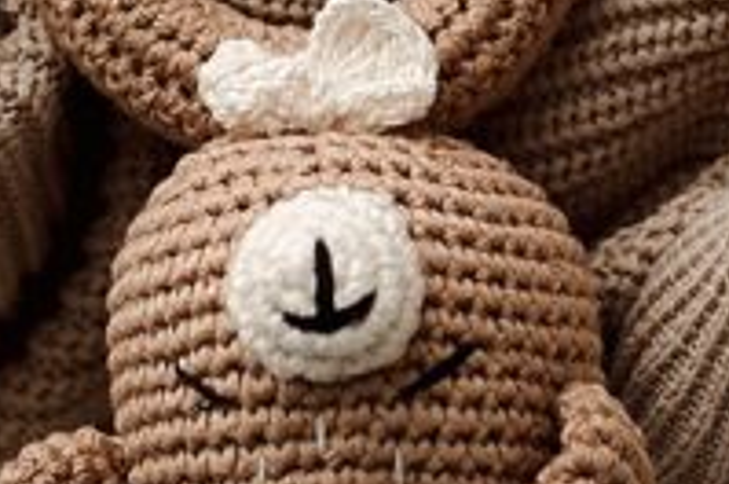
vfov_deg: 6.3
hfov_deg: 9.7
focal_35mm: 211
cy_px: -436
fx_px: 4266
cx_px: 575
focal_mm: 35
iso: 100
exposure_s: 1/200
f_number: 2.8
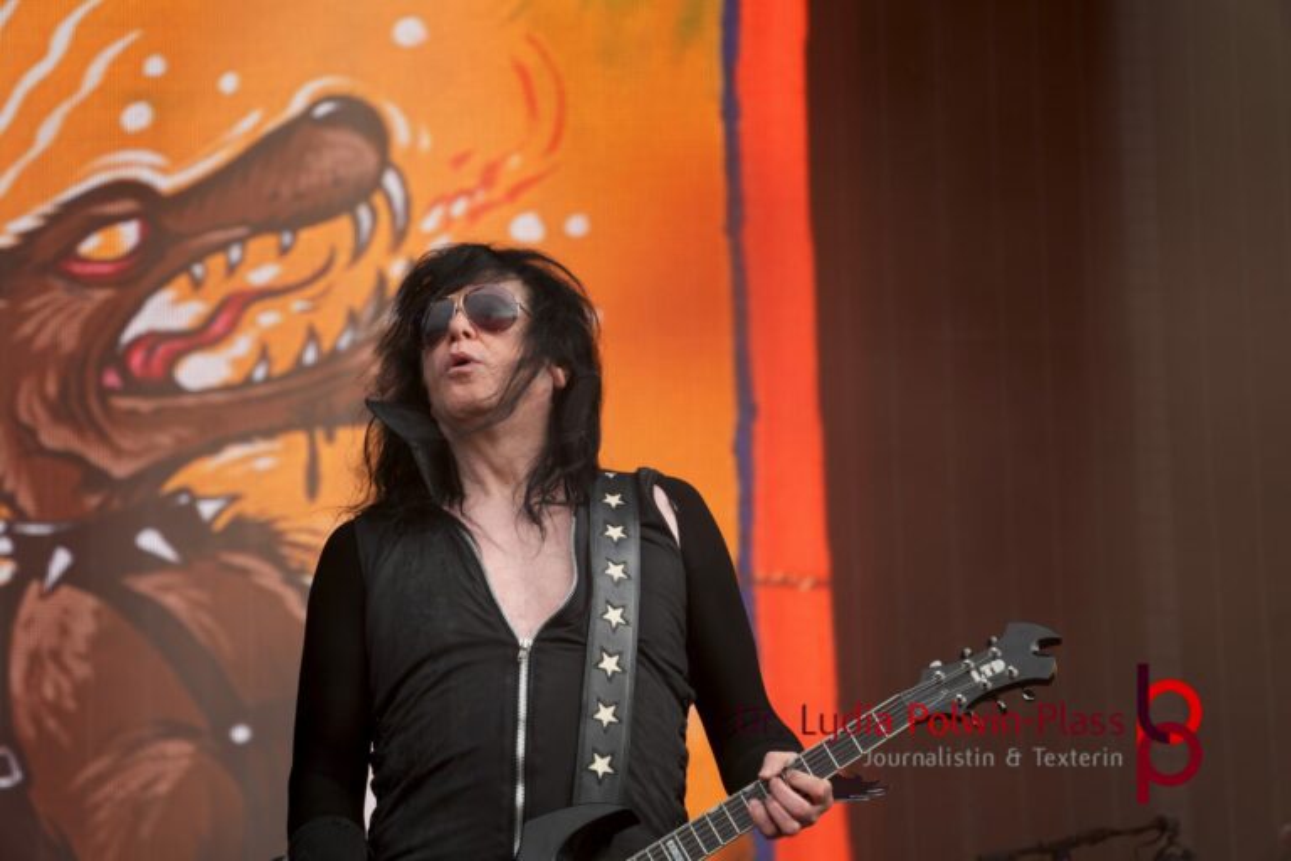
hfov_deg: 11.1
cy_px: 430
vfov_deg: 7.4
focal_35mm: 186
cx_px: 646
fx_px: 6670
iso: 160
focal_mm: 124
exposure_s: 1/200
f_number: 5.6
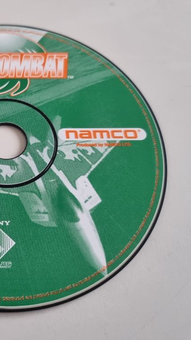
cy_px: 171
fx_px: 342
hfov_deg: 29.2
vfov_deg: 52.8
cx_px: 0
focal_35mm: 38
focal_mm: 5.4
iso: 500
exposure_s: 1/33
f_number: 1.8
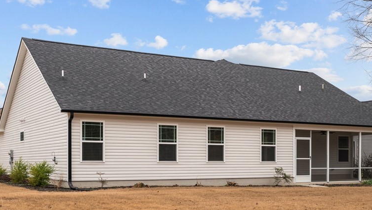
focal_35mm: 51
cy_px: 144
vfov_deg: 23.5
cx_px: 204
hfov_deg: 40.7
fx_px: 501
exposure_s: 1/200
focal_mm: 33.5
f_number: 8
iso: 200
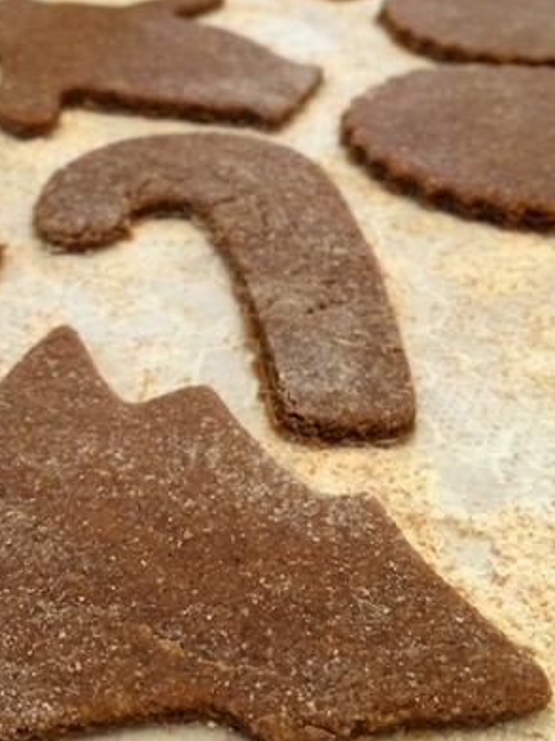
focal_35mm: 45
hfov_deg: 31.8
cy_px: 284
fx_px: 963
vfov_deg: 41.8
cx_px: 160
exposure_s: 1/30
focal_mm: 4.15
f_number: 2.2
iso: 320
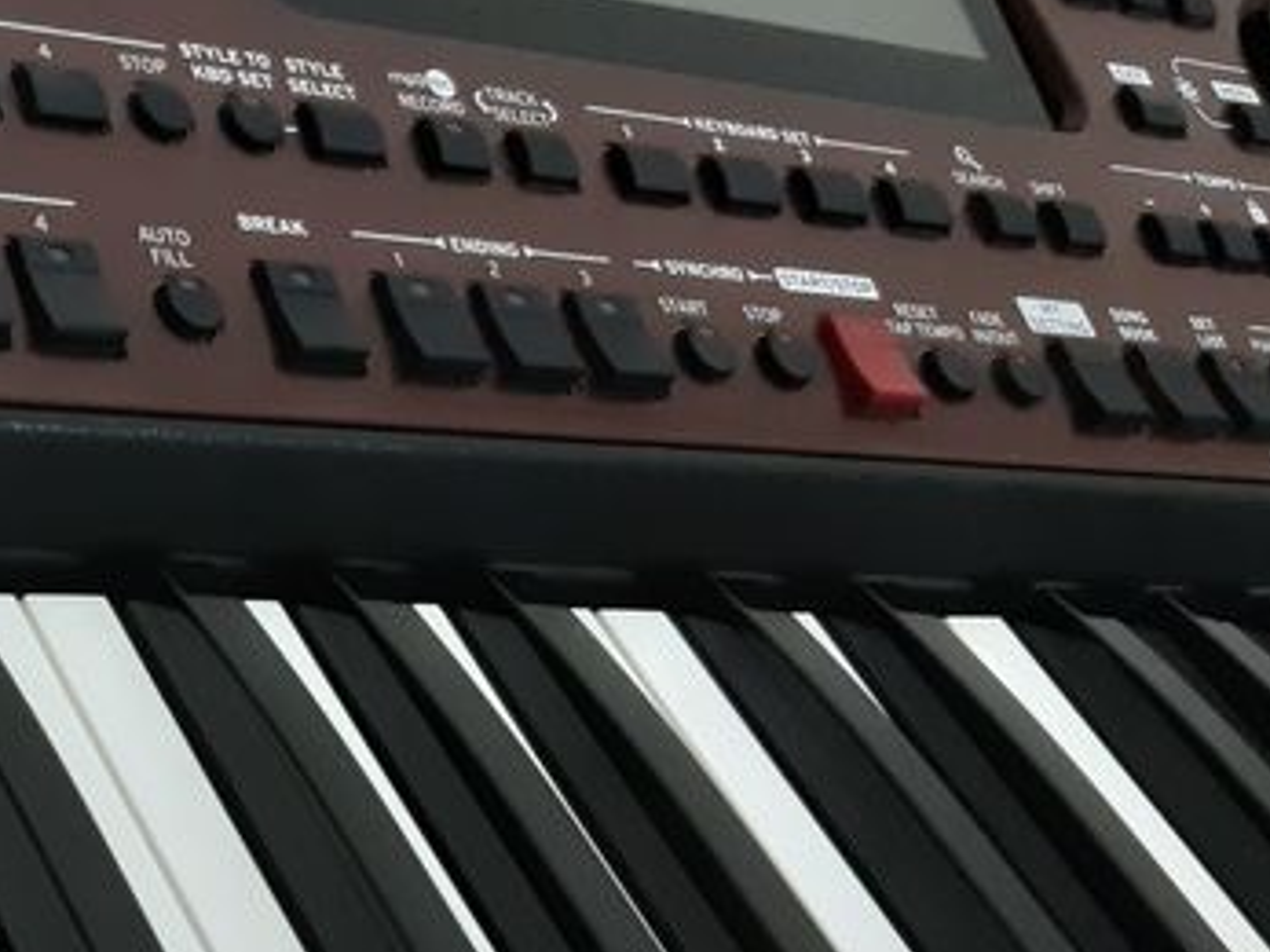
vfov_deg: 19.5
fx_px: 2751
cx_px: -179
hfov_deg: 24.1
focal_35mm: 75
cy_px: 655
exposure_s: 1/100
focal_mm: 3.92
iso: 200
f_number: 1.7
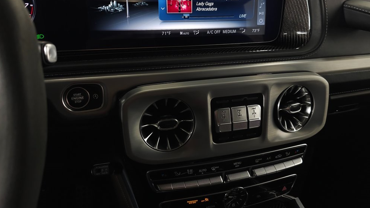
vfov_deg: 44.1
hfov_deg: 71.9
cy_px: 79
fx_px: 255
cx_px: 184
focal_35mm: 26
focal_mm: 6.3
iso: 125
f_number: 1.7
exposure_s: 1/60
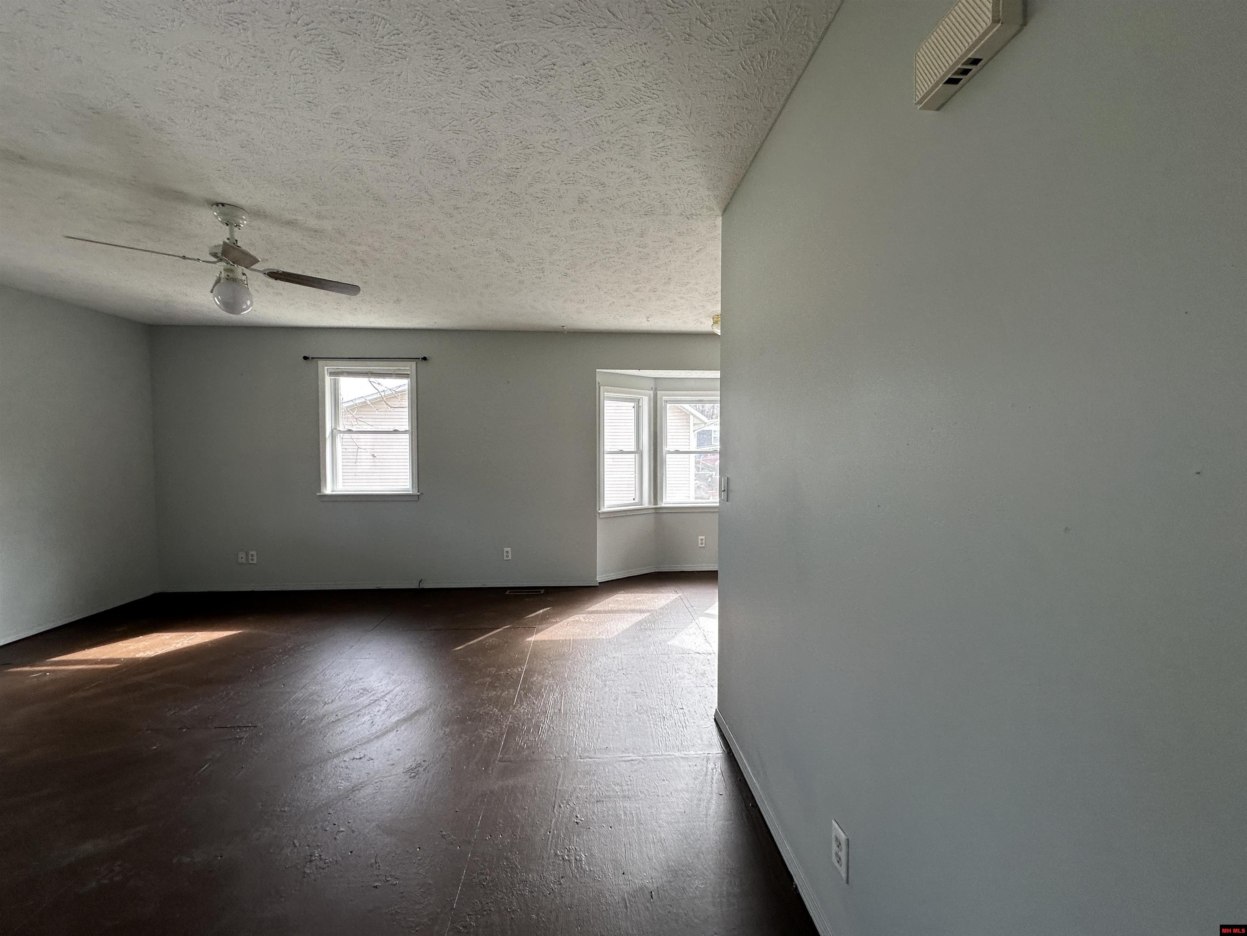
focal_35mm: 14
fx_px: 504
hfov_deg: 102.1
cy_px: 468
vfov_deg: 85.7
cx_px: 624
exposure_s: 1/99
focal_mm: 2.22
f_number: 2.2
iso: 80
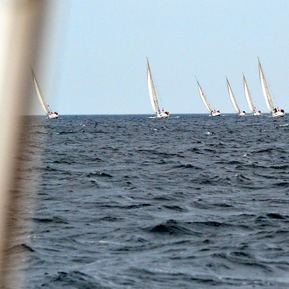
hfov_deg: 4.7
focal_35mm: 375
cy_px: 81
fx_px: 3542
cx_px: 315
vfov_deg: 4.7
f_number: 5.6
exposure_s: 1/8000
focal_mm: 125
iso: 1400
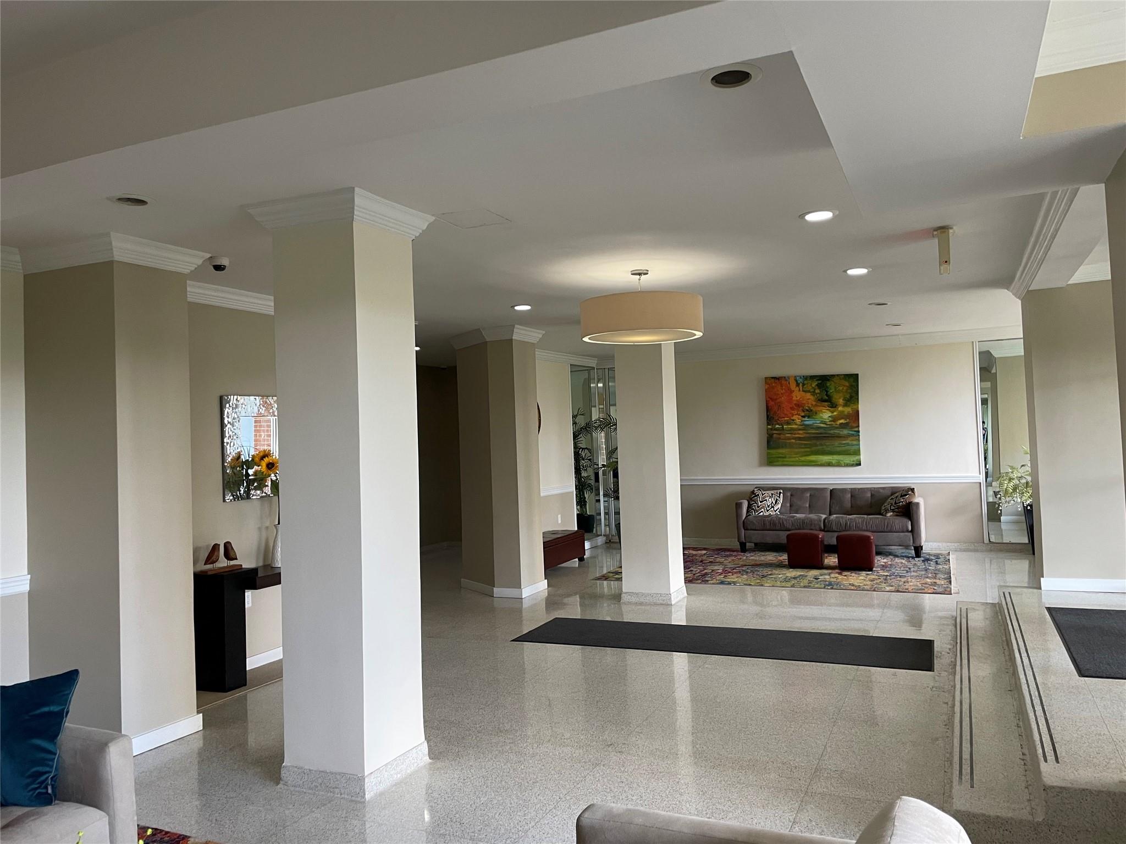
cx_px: 563
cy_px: 422
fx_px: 846
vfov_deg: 53.1
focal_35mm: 26
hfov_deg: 67.3
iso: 100
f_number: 1.6
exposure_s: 1/60
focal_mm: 4.2
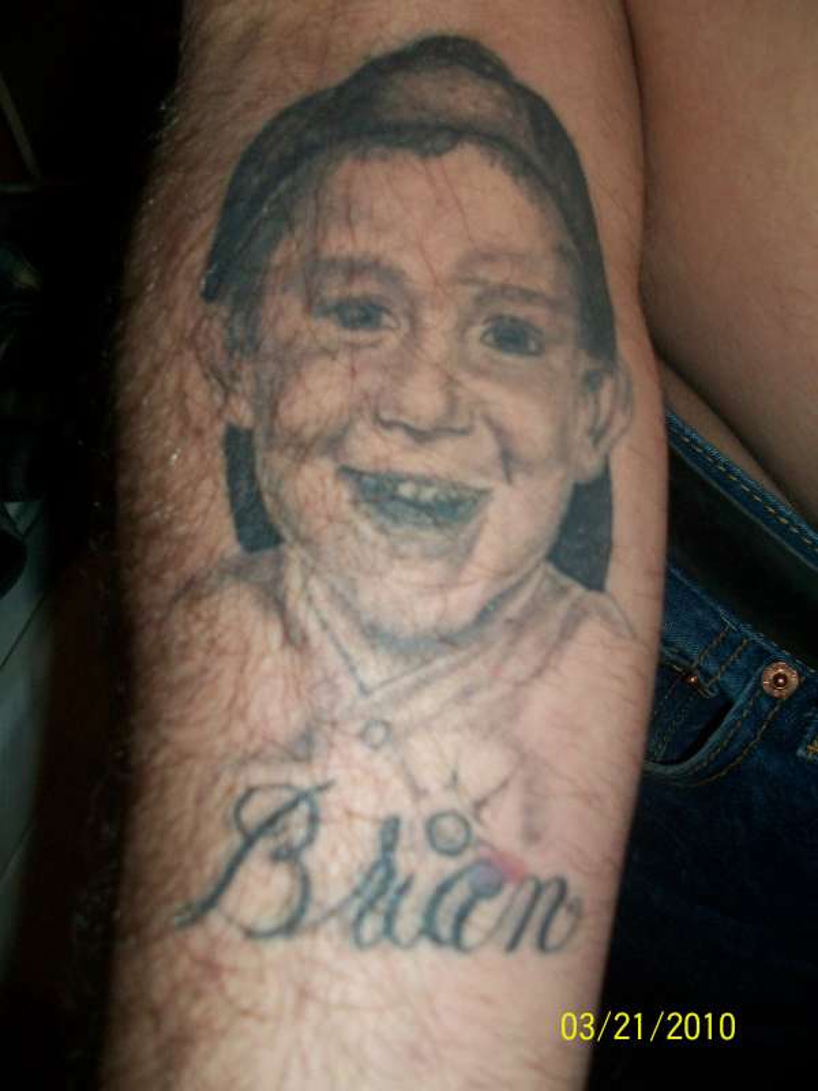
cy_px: 546
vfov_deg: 54.0
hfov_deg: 41.8
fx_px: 1071
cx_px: 409
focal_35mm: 34
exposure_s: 1/60
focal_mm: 5.7
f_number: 2.8
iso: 120
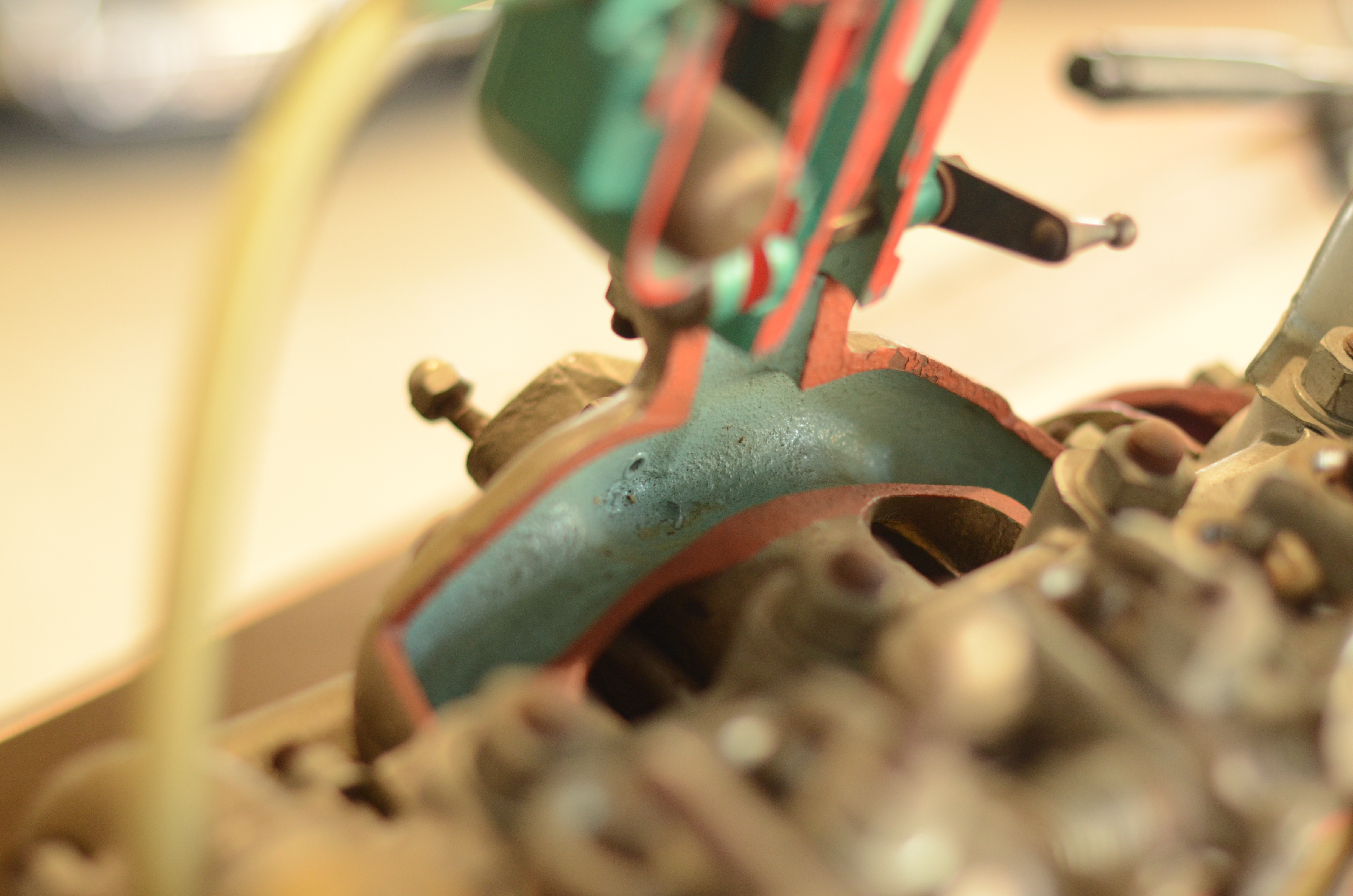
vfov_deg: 18.1
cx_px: 676
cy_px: 448
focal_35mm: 75
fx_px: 2813
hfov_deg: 27.0
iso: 1000
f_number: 2
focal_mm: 50
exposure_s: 1/160
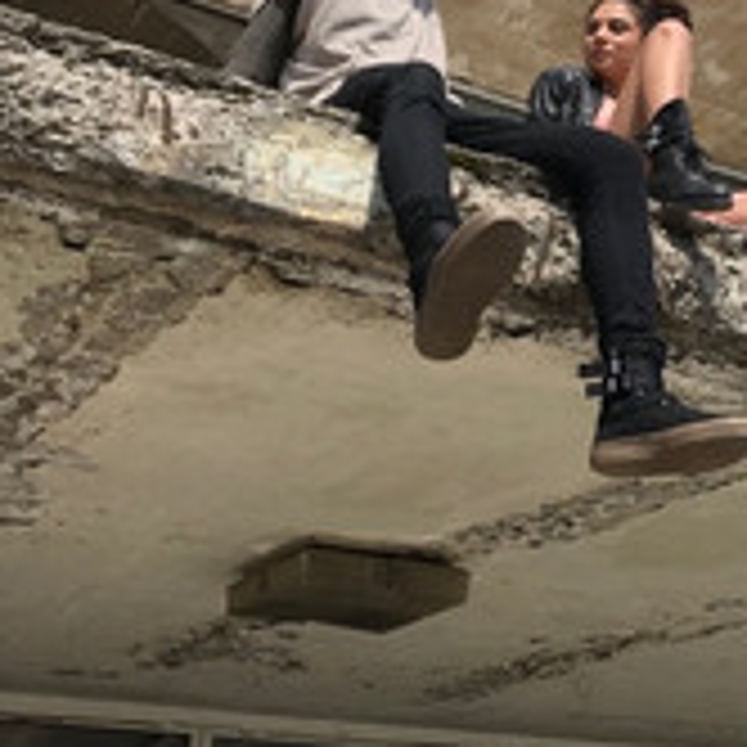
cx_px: 608
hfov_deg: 25.2
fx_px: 1636
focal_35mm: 67
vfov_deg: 25.5
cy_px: 230
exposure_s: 1/2817
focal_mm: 3.99
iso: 20
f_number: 1.8
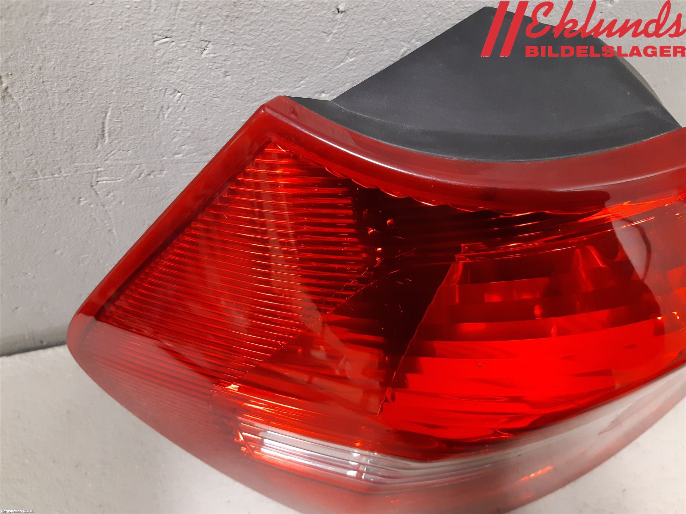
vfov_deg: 53.1
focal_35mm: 26
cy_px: 257
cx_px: 343
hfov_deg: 67.3
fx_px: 515
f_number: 1.7
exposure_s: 1/33
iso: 250
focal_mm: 3.93
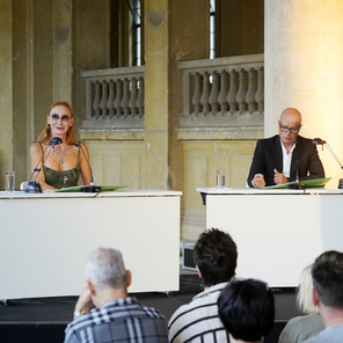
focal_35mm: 110
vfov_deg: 15.8
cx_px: 221
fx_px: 1233
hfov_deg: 15.8
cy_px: 170
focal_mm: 85
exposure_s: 1/400
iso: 1600
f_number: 4.5
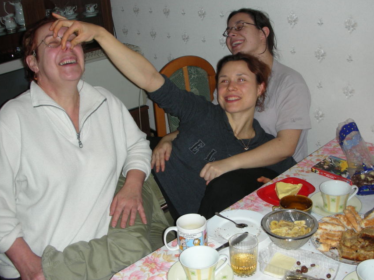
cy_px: 128
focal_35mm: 42
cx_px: 184
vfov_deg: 34.3
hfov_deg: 44.8
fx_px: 454
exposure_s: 1/60.1
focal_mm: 5.8
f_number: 3
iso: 75
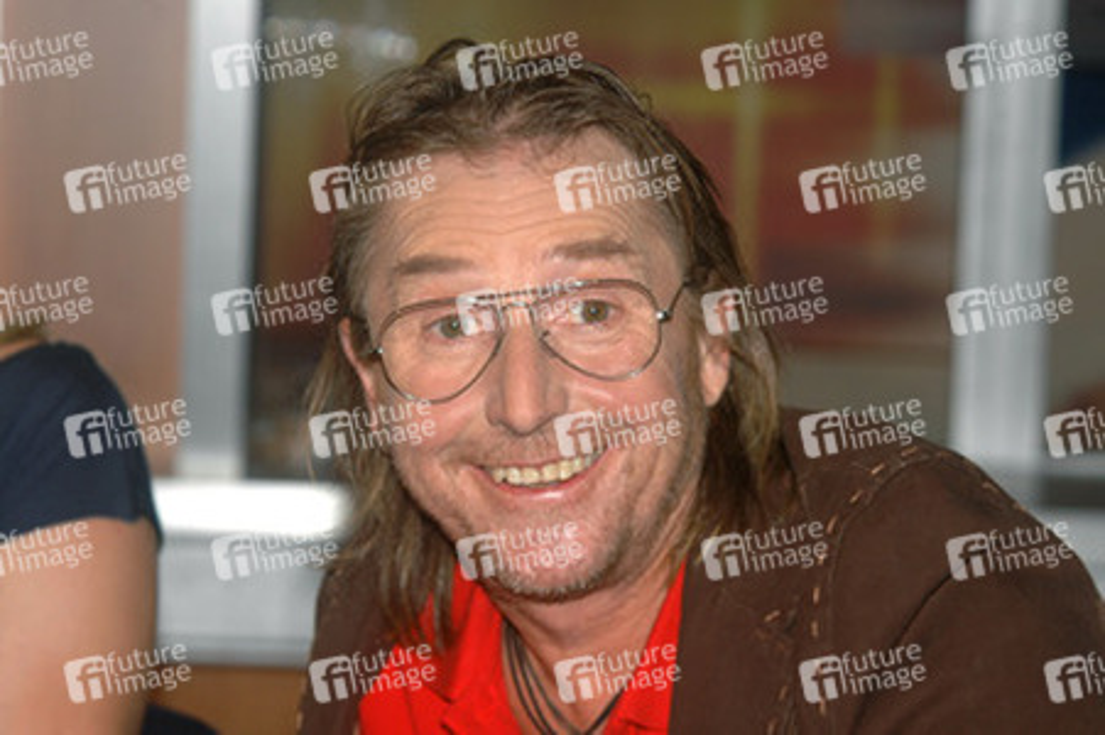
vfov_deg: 8.2
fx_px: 5153
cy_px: 368
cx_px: 552
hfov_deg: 12.2
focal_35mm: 168
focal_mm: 112
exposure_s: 1/160
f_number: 5.6
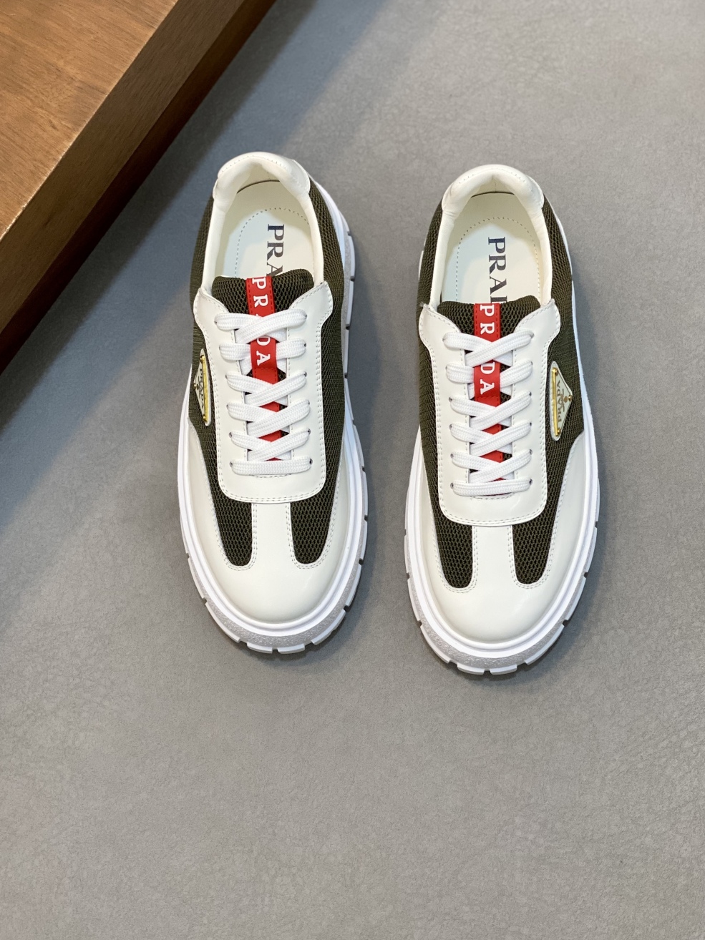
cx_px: 352
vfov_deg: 33.8
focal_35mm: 57
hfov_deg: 25.7
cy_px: 452
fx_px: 1548
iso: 80
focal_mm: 6
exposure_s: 1/100
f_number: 2
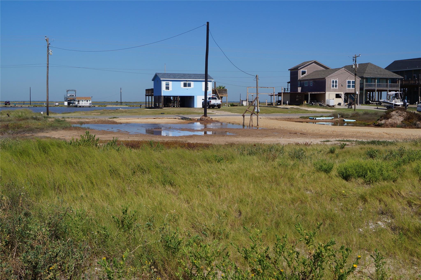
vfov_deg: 34.1
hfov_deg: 49.6
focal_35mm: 39
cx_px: 210
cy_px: 140
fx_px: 456
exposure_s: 1/320
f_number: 13
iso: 100
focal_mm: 26
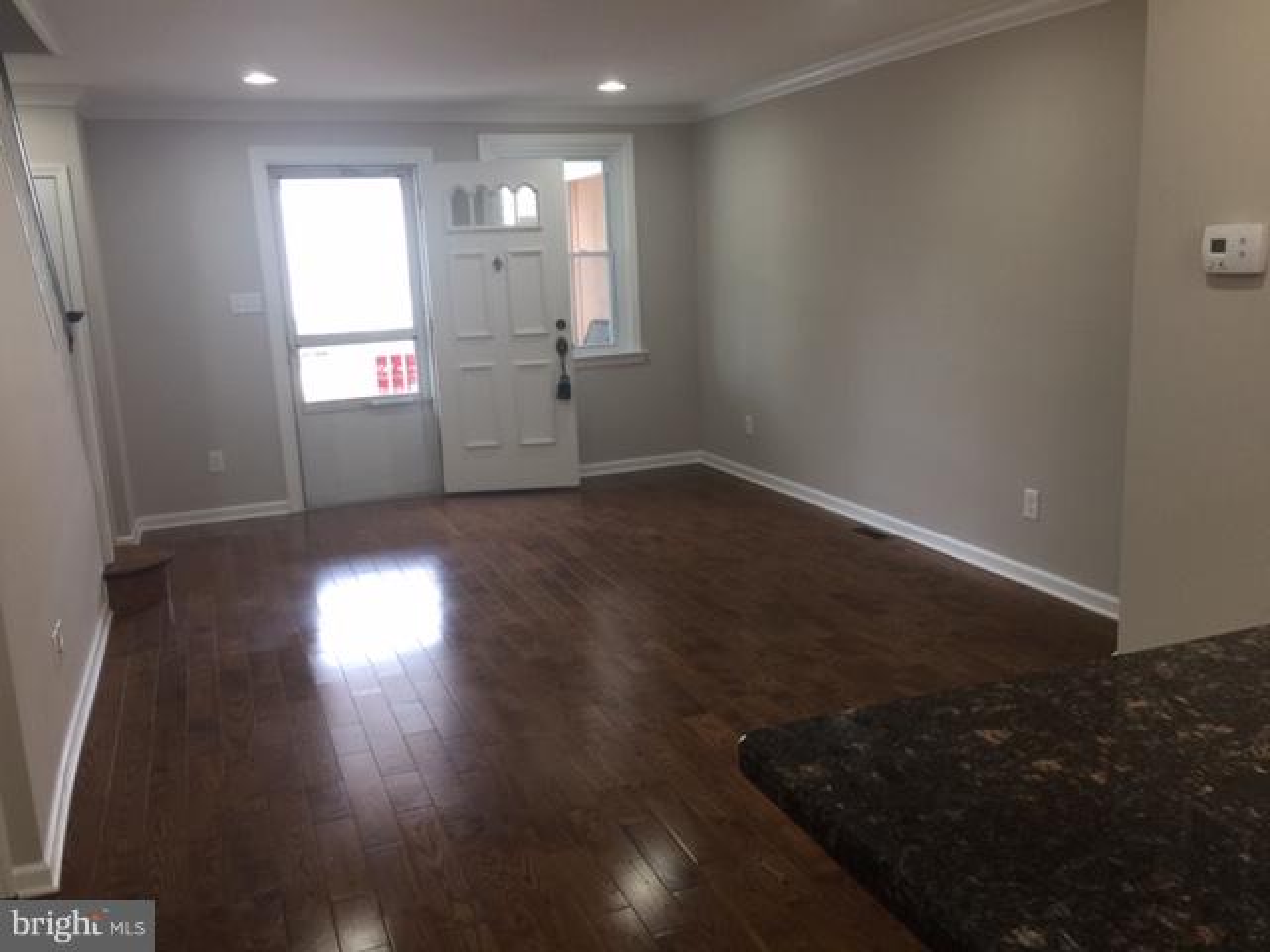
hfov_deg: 61.7
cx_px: 635
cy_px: 476
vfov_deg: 48.2
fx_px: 1064
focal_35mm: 29
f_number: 2.2
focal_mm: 4.15
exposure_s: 1/30
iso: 40
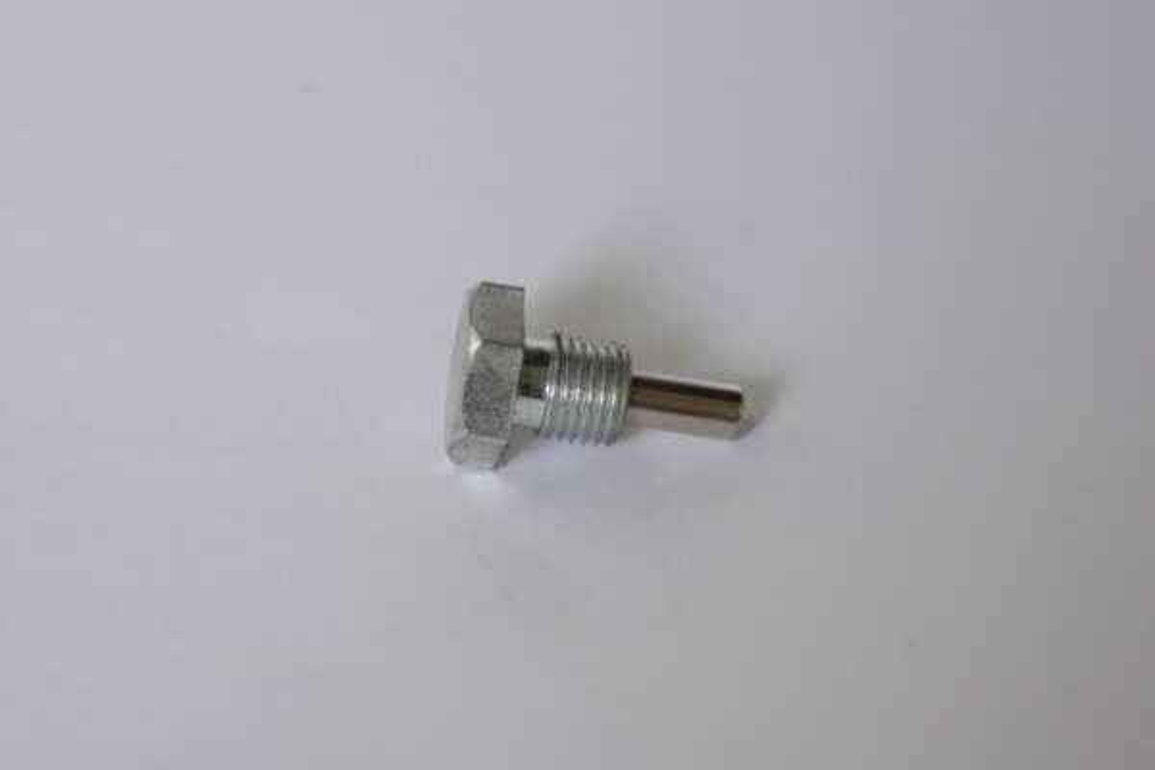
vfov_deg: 11.4
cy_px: 385
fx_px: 3850
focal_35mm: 120
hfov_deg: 17.1
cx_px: 578
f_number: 8
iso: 800
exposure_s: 1/60
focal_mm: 80
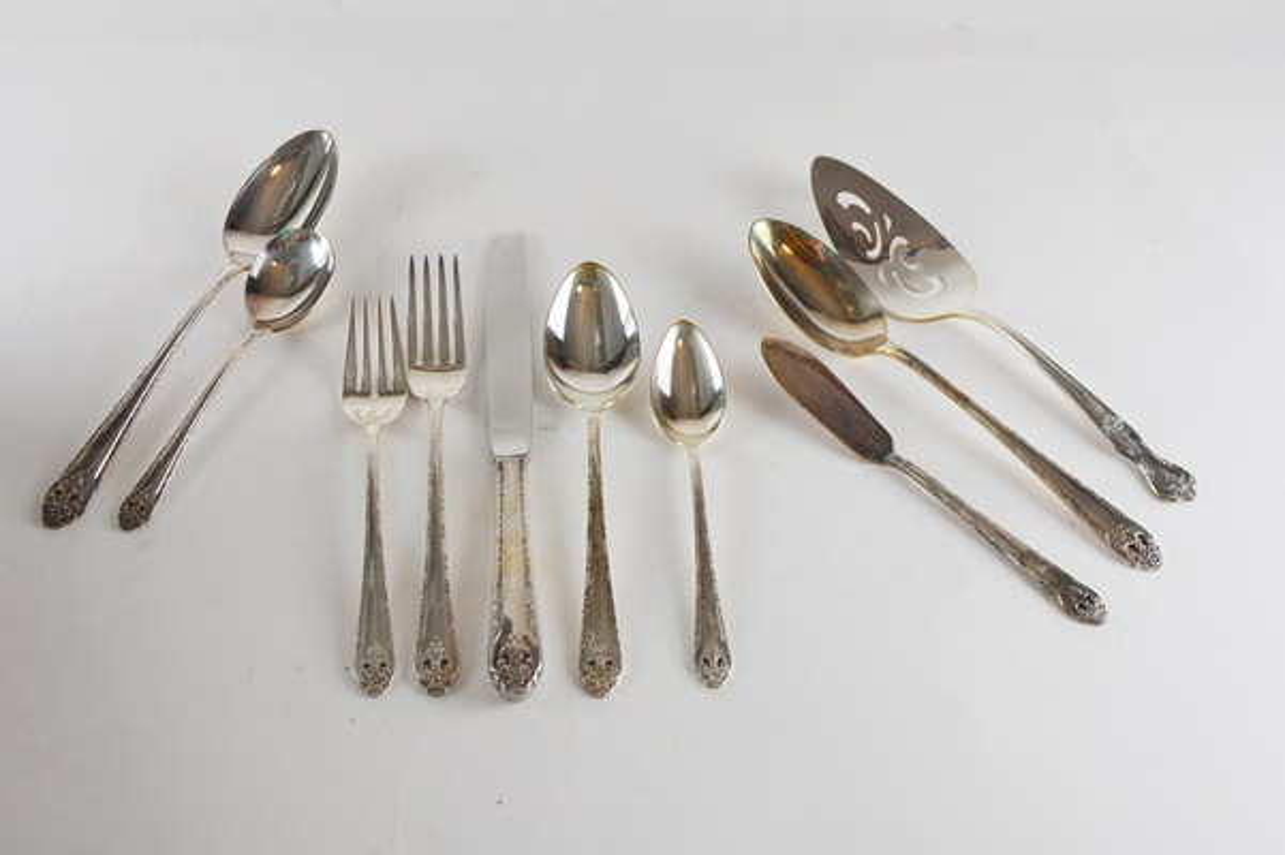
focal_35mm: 36
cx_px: 642
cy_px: 428
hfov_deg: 53.2
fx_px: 1284
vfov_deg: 36.8
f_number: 5.6
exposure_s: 1/125
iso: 200
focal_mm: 24
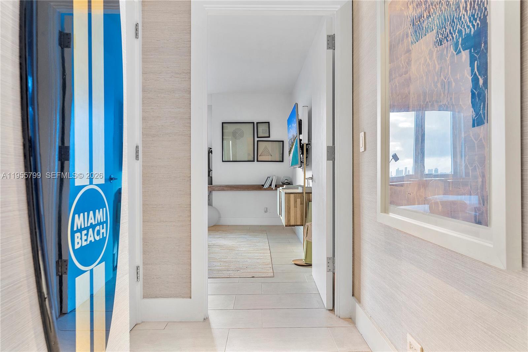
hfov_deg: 76.1
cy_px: 176
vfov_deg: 55.1
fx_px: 337
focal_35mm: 23
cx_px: 264
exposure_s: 1/6
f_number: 8
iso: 640
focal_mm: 23
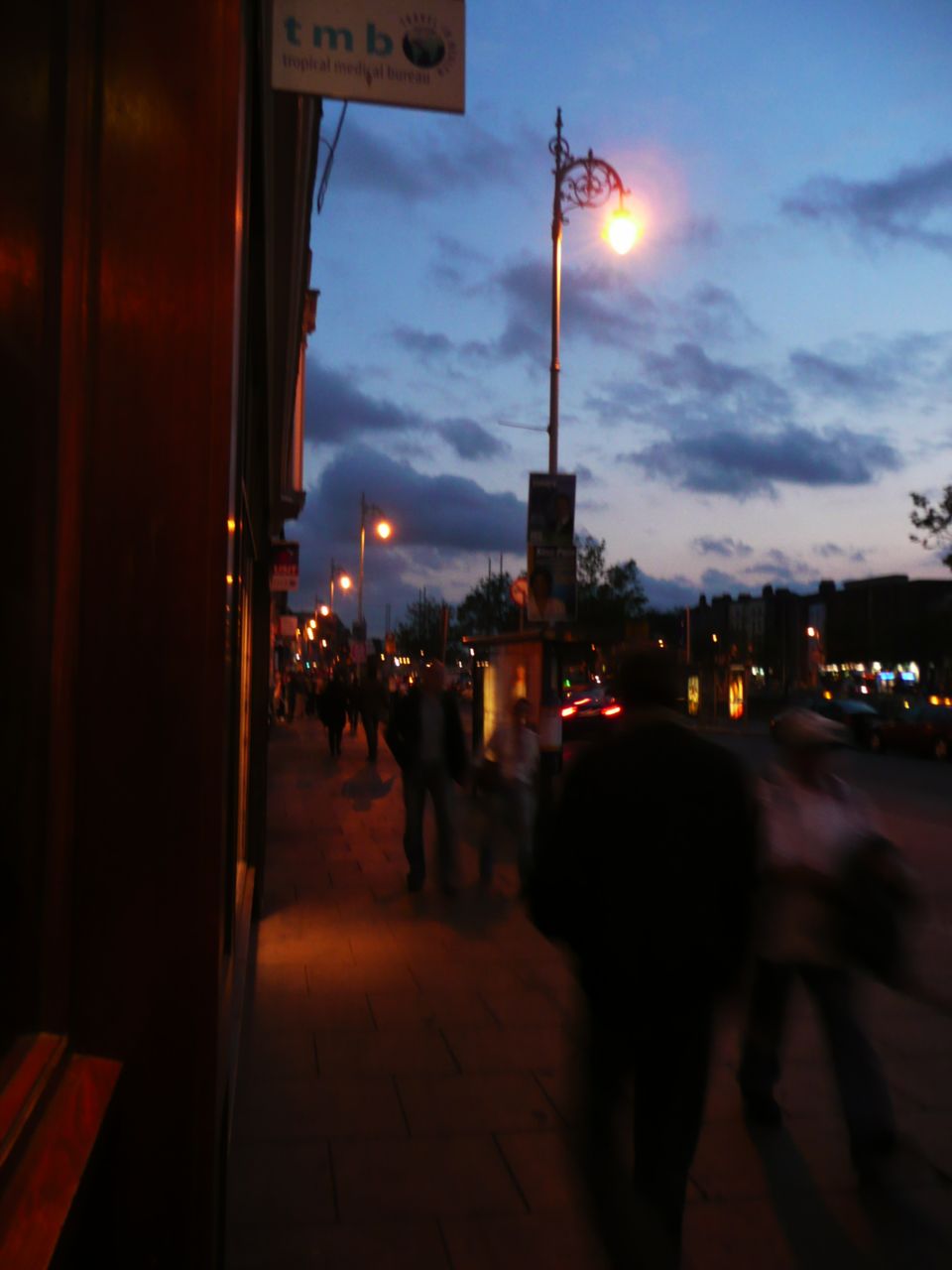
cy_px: 635
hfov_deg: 49.7
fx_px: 1027
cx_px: 476
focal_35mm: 28
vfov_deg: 63.4
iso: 200
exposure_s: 1/8
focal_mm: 4.6
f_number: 3.3
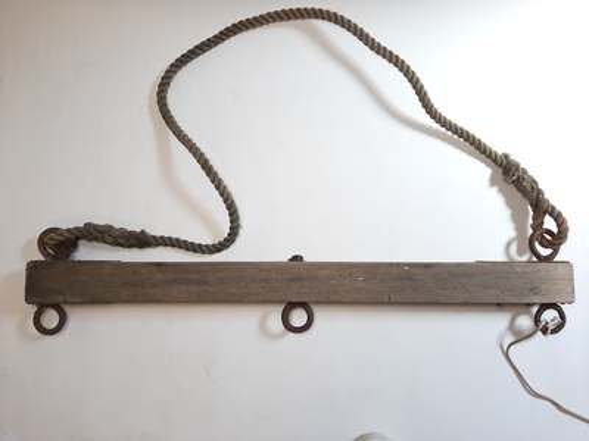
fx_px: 442
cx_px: 294
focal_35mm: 26
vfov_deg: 53.1
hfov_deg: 67.3
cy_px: 220
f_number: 1.7
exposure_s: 1/100
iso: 50
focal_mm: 3.93
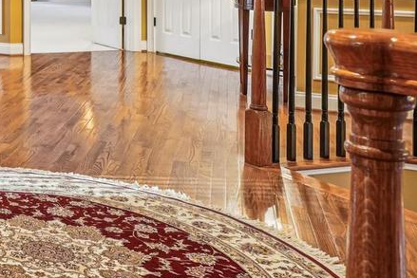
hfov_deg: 25.2
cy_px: -5
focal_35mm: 59
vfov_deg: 22.1
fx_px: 684
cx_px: -218
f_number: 8
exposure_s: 1/5
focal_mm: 18
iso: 640
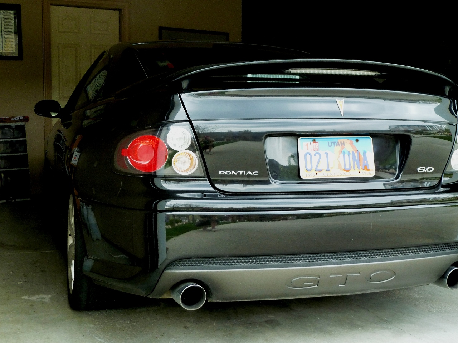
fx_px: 635
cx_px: 229
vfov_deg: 30.3
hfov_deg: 39.7
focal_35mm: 48
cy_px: 172
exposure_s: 1/30
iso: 200
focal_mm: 7.9
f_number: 3.8
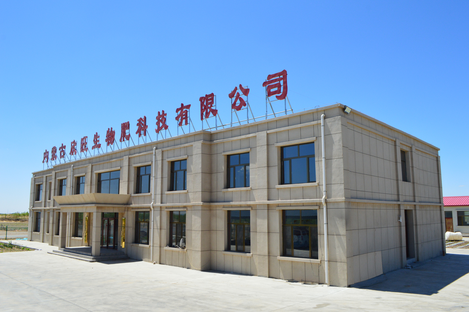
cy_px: 156
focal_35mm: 30
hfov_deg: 62.0
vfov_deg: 43.5
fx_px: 391
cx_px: 234
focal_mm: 20
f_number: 11
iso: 200
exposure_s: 1/500
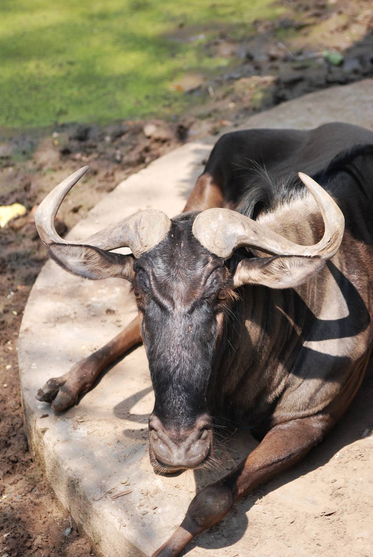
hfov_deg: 7.7
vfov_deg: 11.4
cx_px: 186
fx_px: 2789
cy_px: 278
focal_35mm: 180
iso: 200
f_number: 5
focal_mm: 120
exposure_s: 1/400
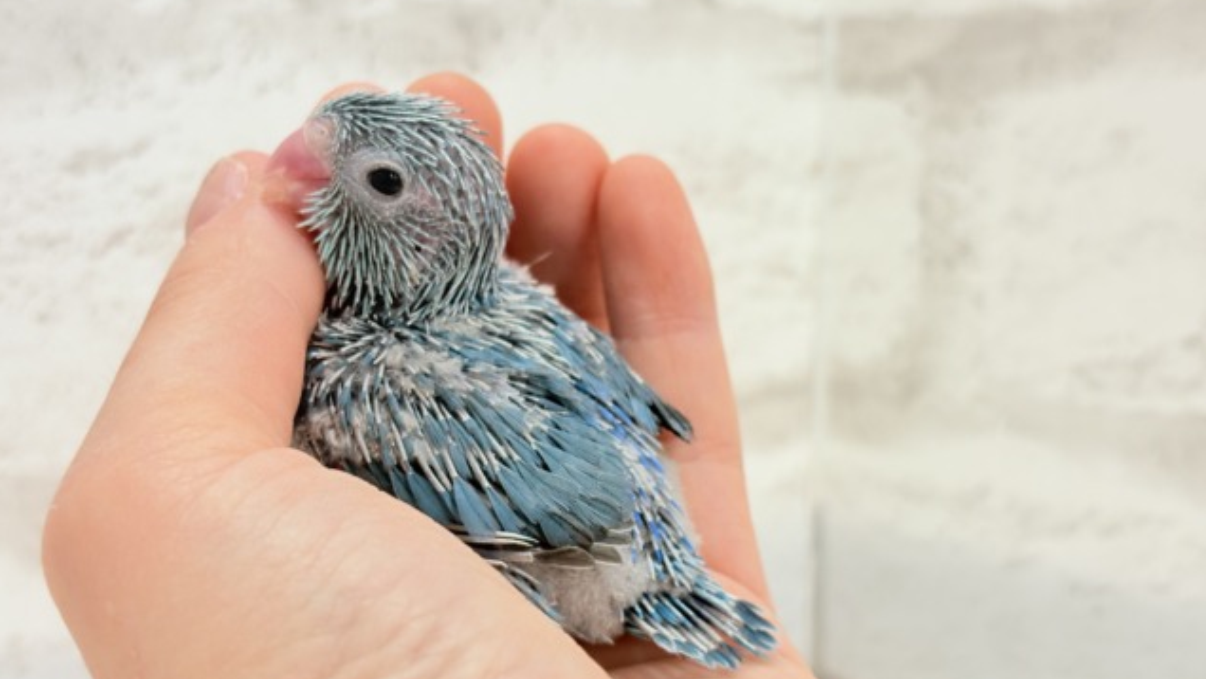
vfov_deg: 21.1
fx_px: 1823
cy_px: 404
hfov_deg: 36.6
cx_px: 601
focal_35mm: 57
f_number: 1.6
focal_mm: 5.96
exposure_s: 1/50
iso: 50
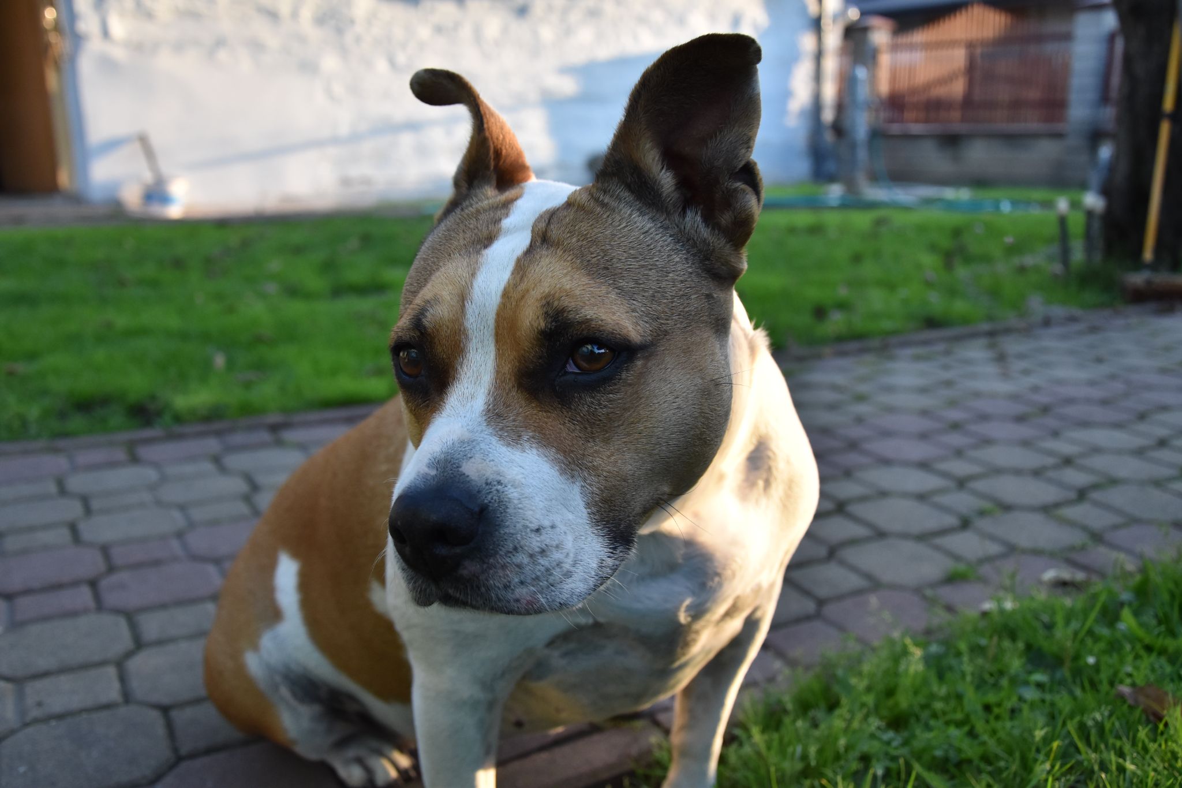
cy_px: 394
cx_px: 591
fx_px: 1182
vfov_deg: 36.9
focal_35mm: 36
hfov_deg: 53.1
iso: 800
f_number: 3.8
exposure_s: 1/800
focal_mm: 24
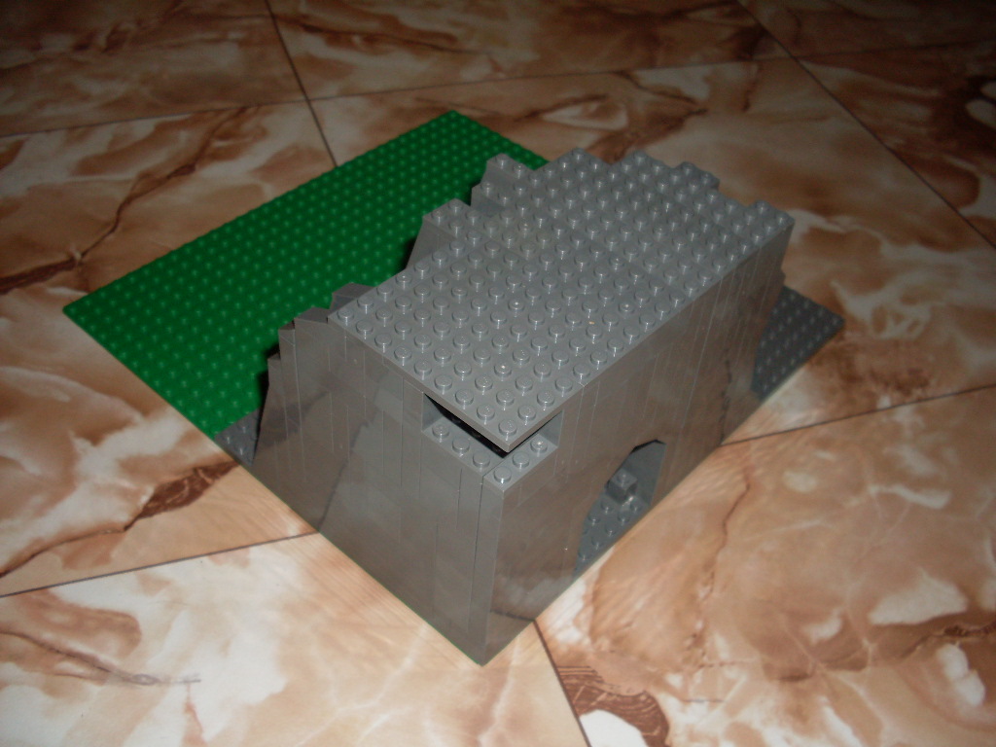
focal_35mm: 38
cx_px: 498
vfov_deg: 37.7
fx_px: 1093
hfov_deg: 49.0
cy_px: 374
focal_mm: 6.3
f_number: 2.8
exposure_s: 1/45
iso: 100
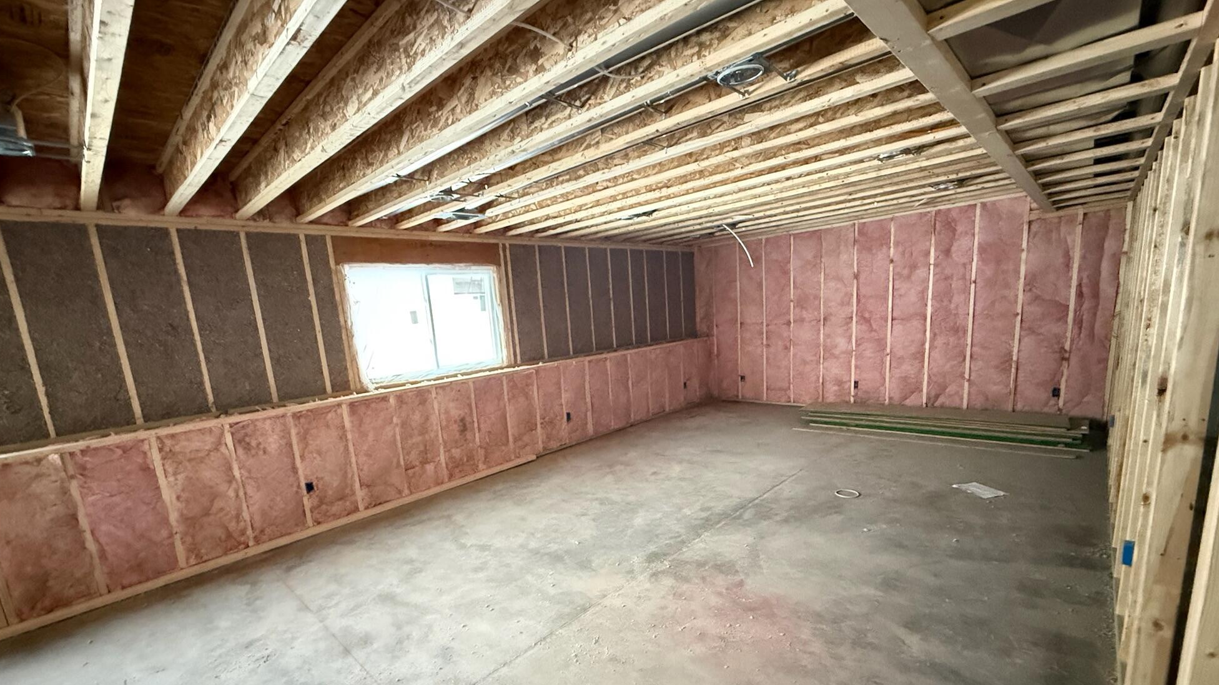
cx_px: 590
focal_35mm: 16
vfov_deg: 66.5
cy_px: 409
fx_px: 517
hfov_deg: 99.3
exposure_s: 1/29
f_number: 2.2
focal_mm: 2.22
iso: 2000
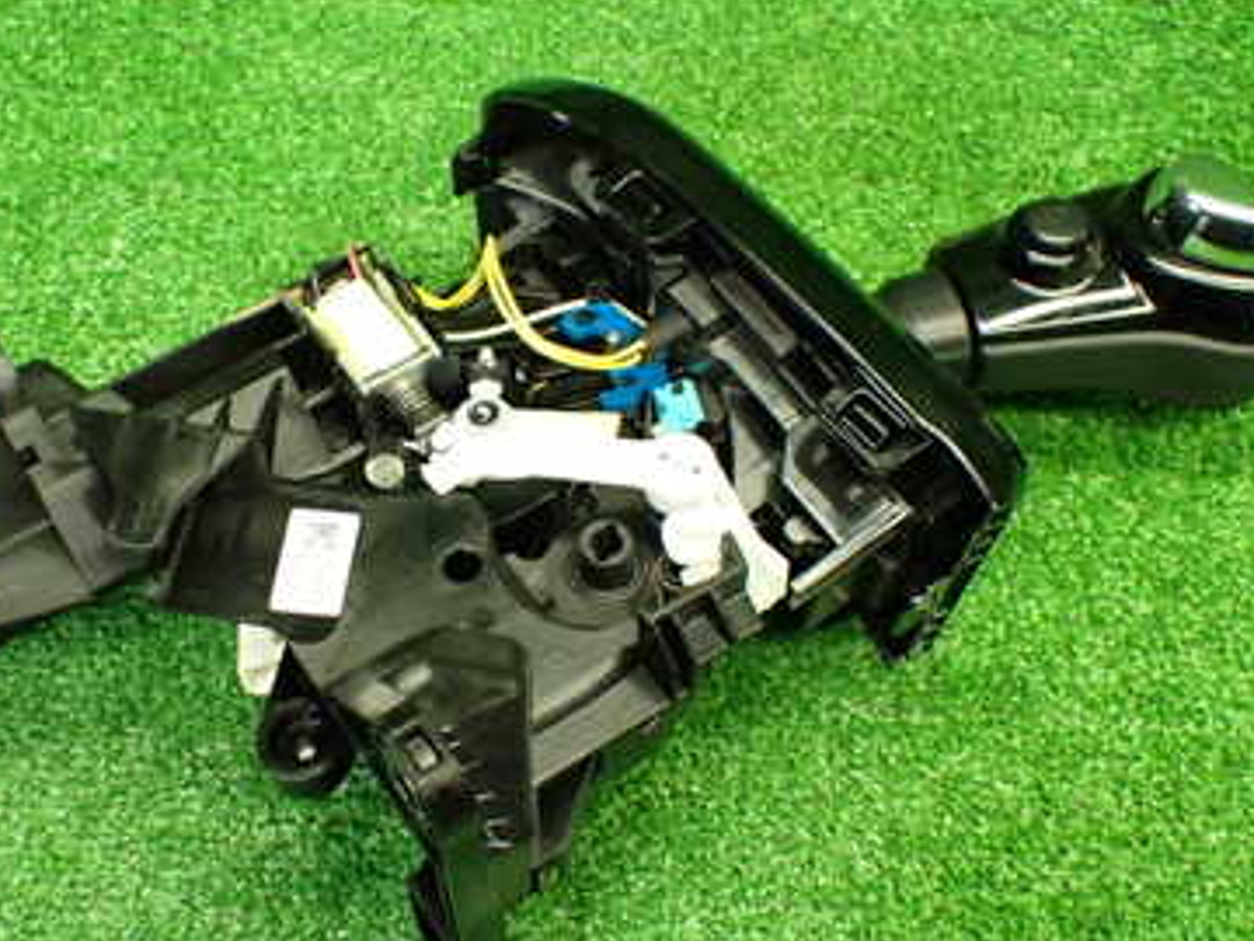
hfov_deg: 37.9
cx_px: 446
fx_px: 1811
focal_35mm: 50
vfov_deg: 29.1
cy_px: 505
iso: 800
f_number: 2.3
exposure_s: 1/100
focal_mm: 5.4
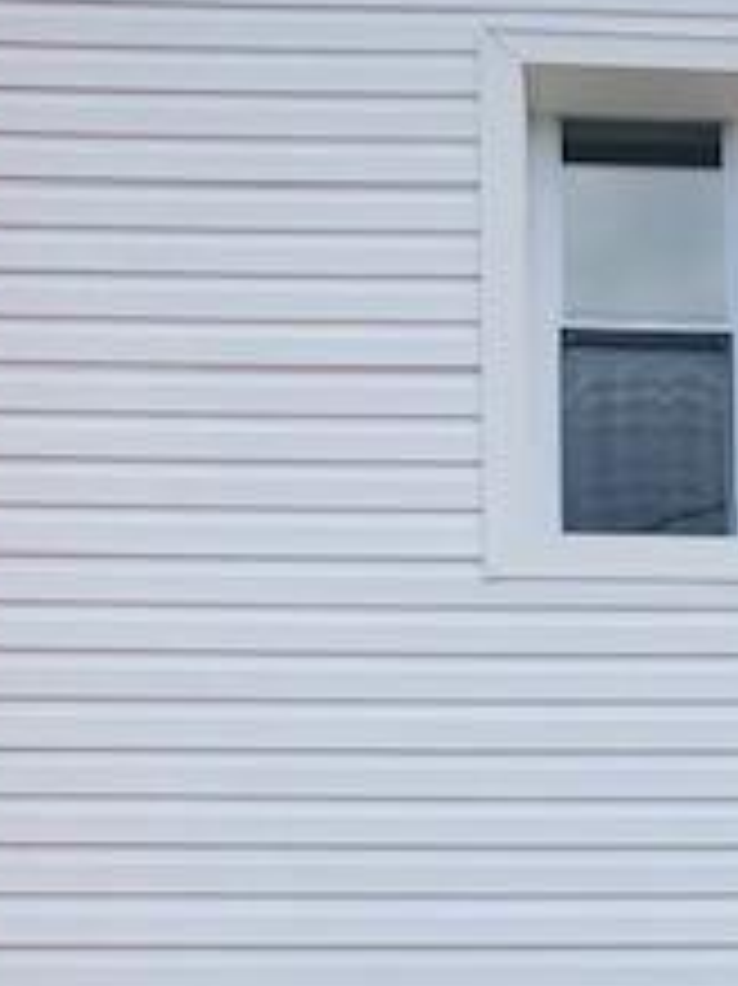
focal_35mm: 82
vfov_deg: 22.5
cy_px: 1094
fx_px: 2333
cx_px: 580
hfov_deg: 17.8
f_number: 1.8
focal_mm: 3.99
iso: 20
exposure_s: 1/941
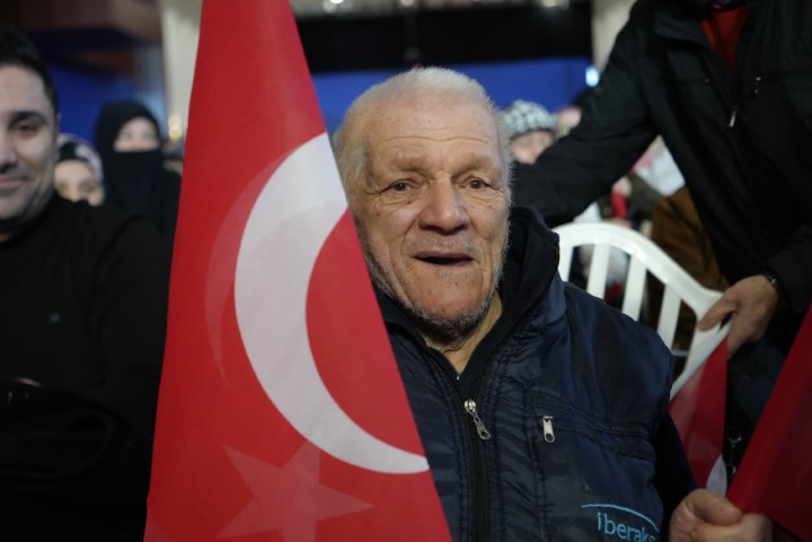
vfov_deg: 28.1
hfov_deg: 41.1
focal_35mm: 48
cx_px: 406
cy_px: 271
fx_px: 1083
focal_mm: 48
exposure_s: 1/160
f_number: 4
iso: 5000
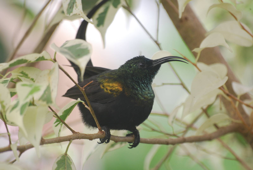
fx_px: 3166
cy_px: 85
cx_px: 126
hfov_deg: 4.6
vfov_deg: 3.1
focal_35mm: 450
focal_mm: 300
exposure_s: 1/60
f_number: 5.6
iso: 400
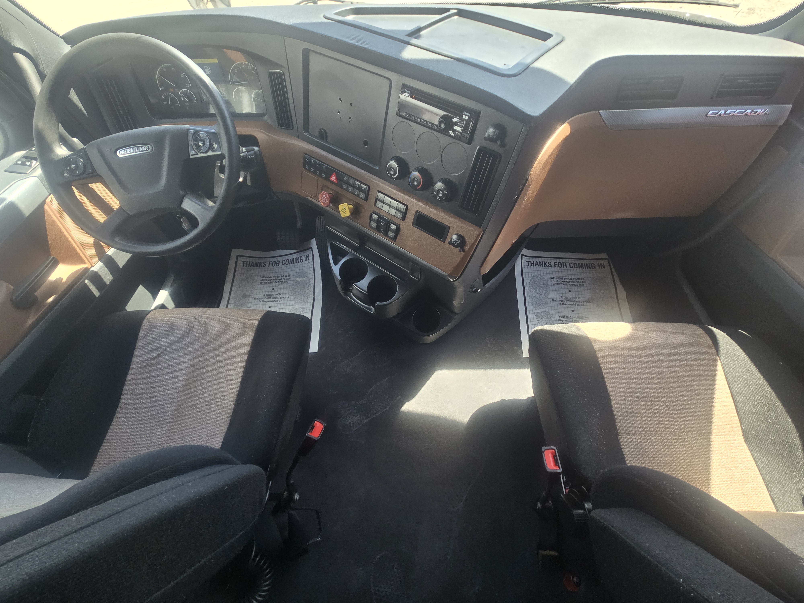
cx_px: 402
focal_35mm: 13
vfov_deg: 89.9
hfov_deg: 106.2
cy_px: 302
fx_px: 302
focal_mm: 2.2
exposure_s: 1/359
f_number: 2.2
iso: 200
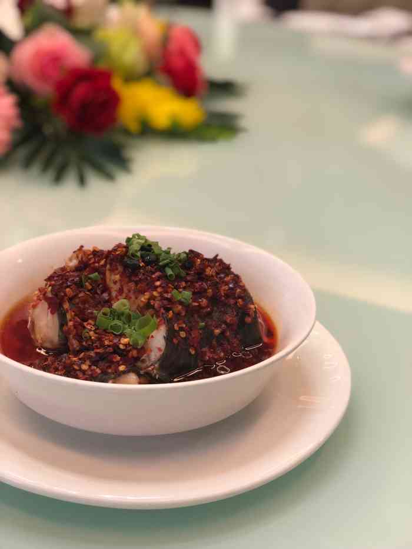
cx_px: 206
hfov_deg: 28.0
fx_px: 825
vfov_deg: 36.8
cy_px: 274
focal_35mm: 52
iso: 100
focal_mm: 6
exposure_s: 1/33
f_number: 2.4
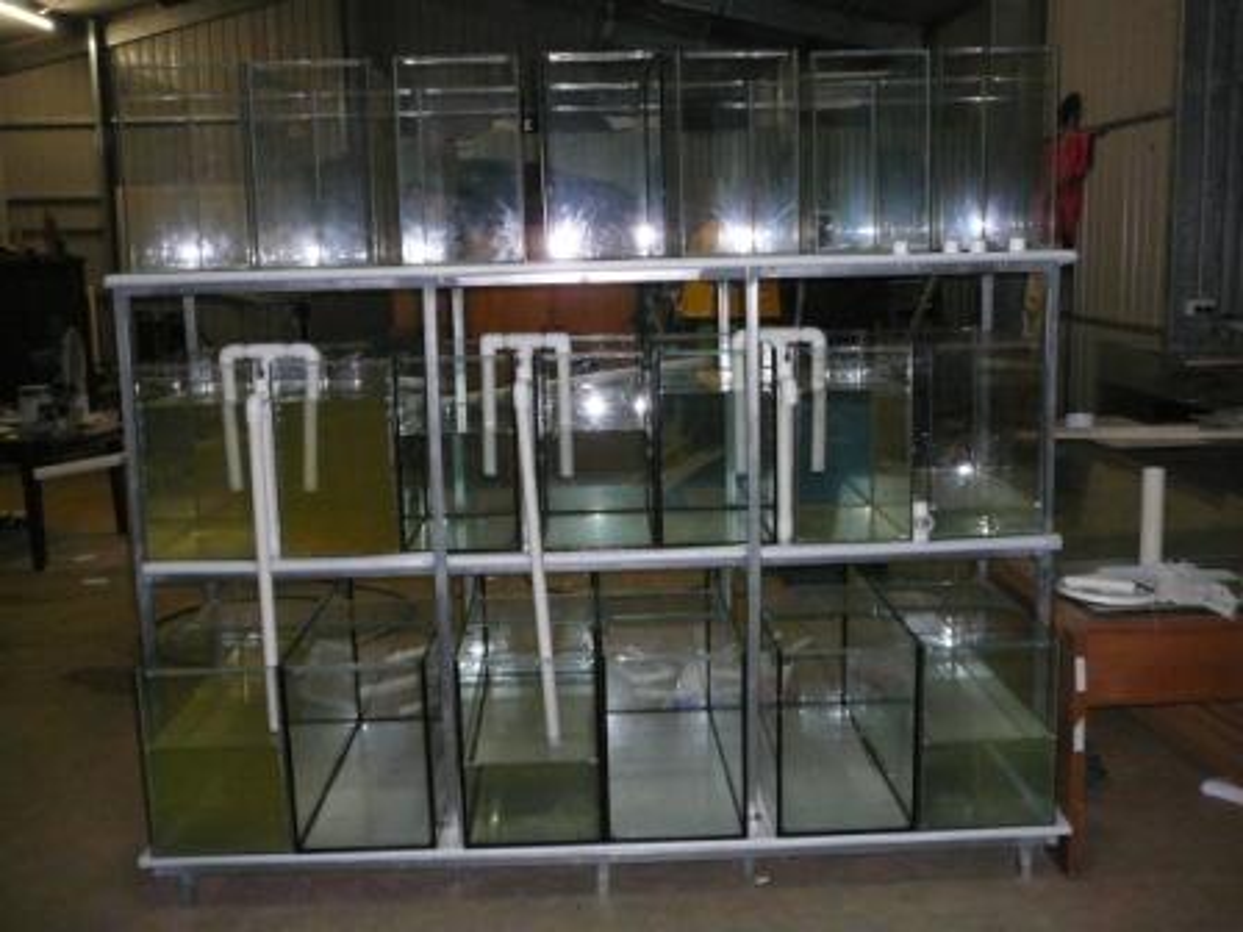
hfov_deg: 52.6
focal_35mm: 35
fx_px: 1257
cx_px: 622
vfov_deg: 40.7
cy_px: 466
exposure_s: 1/30
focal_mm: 5.2
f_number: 2.8
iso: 320
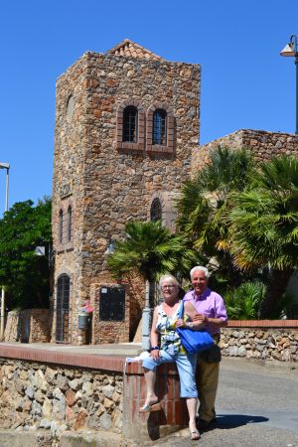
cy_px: 224
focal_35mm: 72
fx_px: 894
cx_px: 149
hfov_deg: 18.9
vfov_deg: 28.1
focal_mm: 48
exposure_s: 1/500
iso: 360
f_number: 11
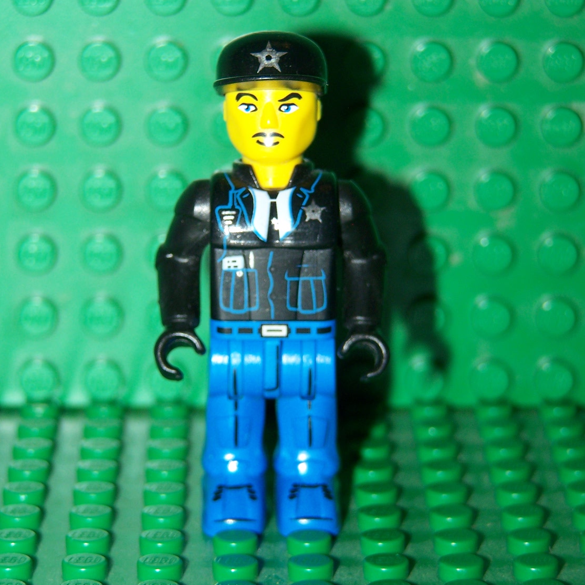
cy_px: 290
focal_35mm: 152
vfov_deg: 11.5
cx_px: 291
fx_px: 2906
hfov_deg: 11.5
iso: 80
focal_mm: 21.2
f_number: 3.2
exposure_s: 1/100
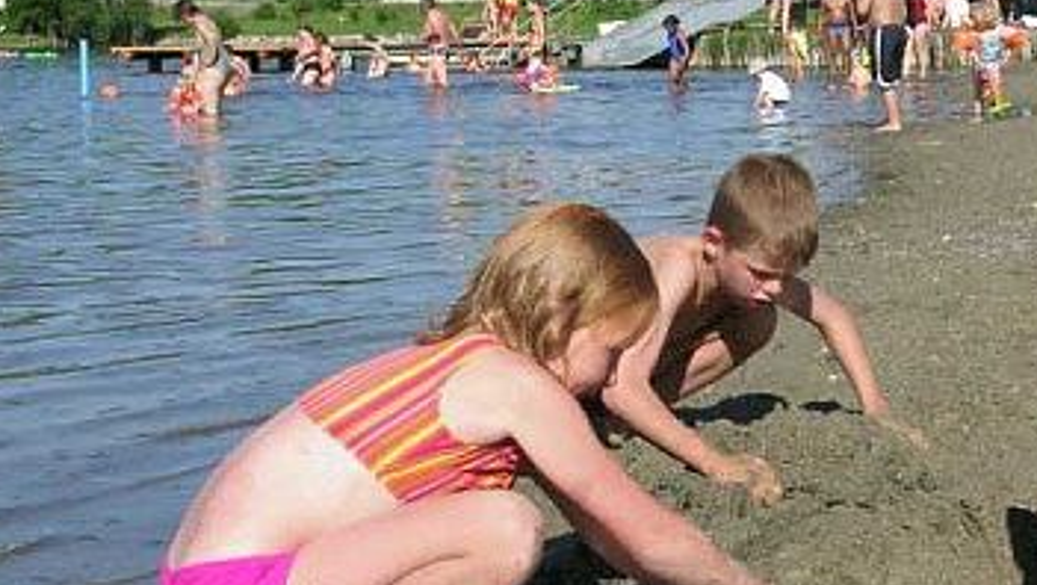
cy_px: 287
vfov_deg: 13.0
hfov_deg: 22.9
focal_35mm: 93
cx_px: 641
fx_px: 2559
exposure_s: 1/252
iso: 50
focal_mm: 10.3
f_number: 7.6
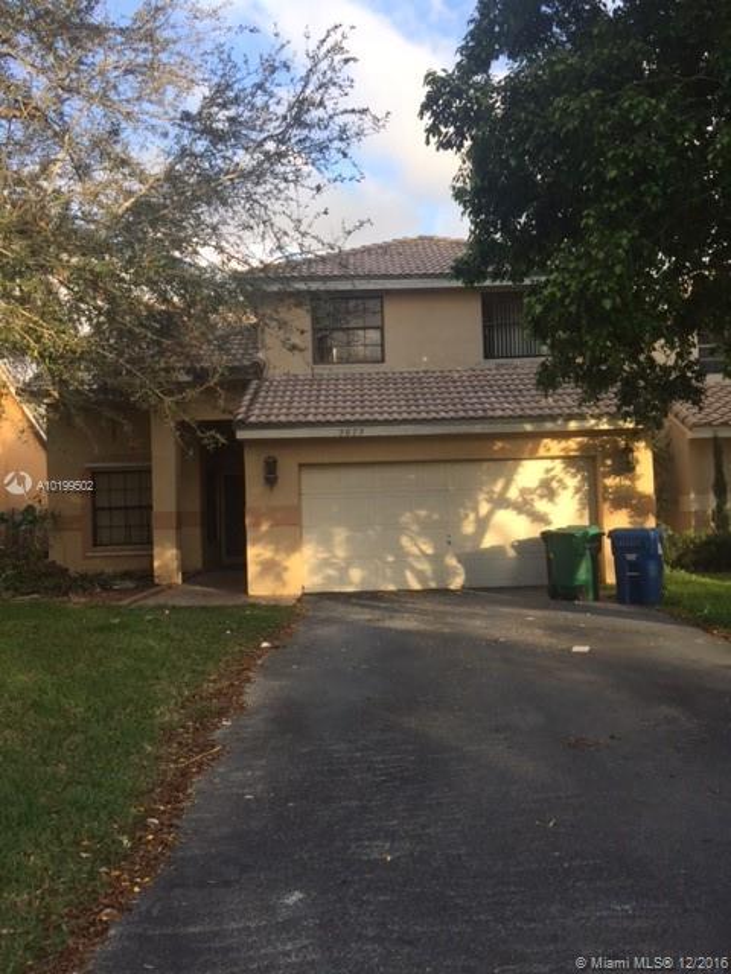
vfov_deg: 61.7
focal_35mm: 29
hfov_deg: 48.2
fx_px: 817
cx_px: 366
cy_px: 487
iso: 32
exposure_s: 1/327
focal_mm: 4.15
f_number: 2.2
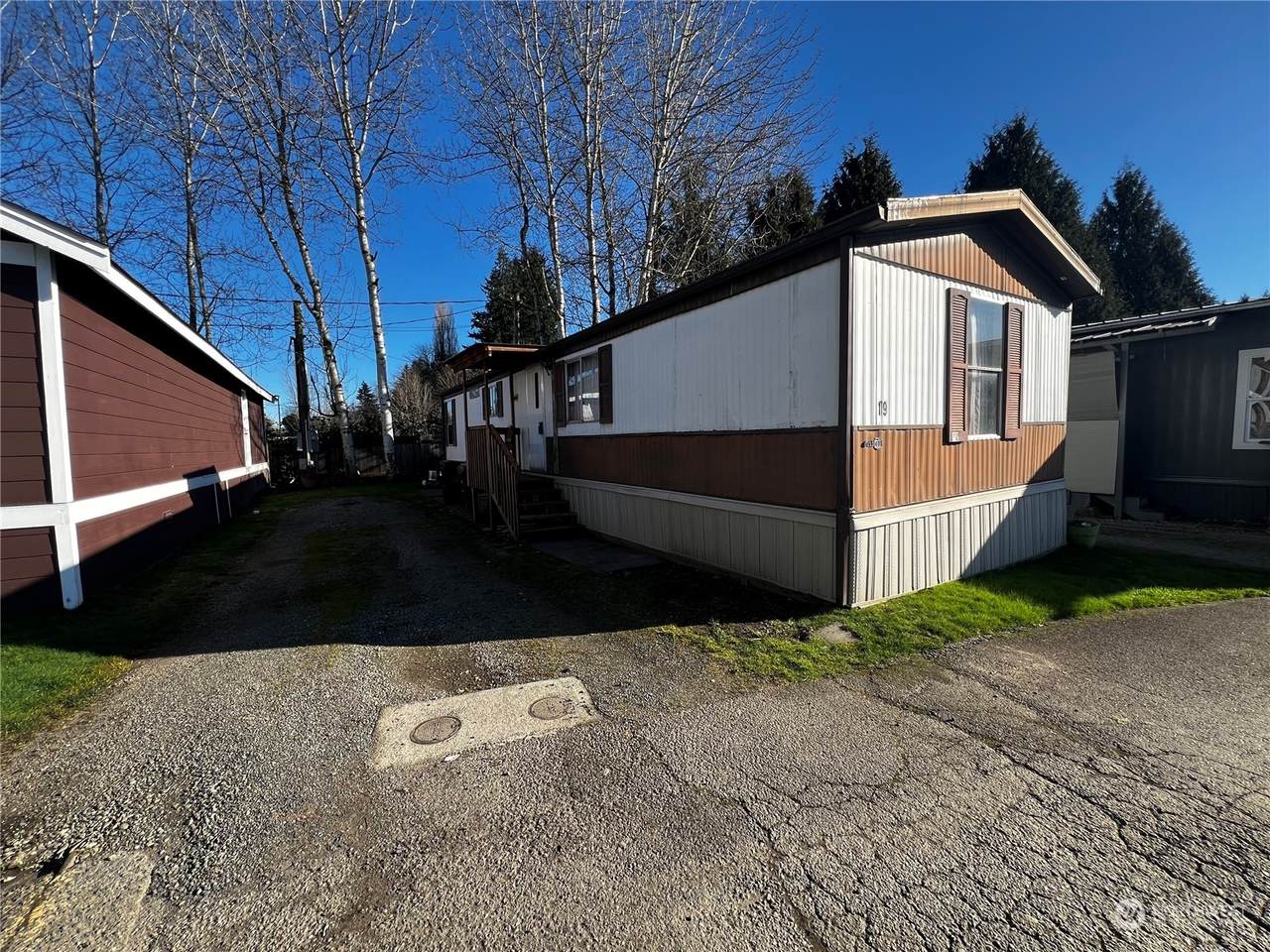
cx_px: 635
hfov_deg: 106.2
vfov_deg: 89.9
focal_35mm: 13
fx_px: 477
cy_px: 476
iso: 32
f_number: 1.8
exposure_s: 1/469
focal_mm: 1.57
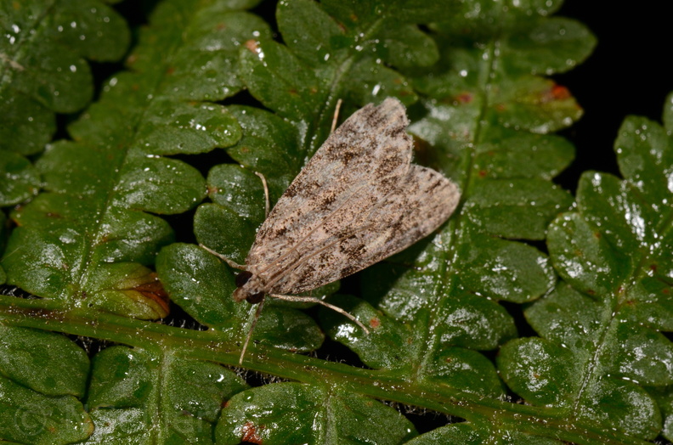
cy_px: 222
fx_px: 2378
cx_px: 336
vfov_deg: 10.7
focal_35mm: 128
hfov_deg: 16.1
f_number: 25
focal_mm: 85
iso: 100
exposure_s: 1/60
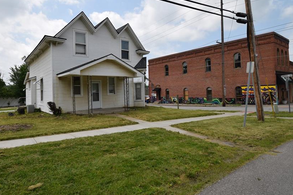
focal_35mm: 21
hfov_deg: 80.8
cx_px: 111
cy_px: 91
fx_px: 168
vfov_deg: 60.3
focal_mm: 11
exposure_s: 1/400
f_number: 10
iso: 200
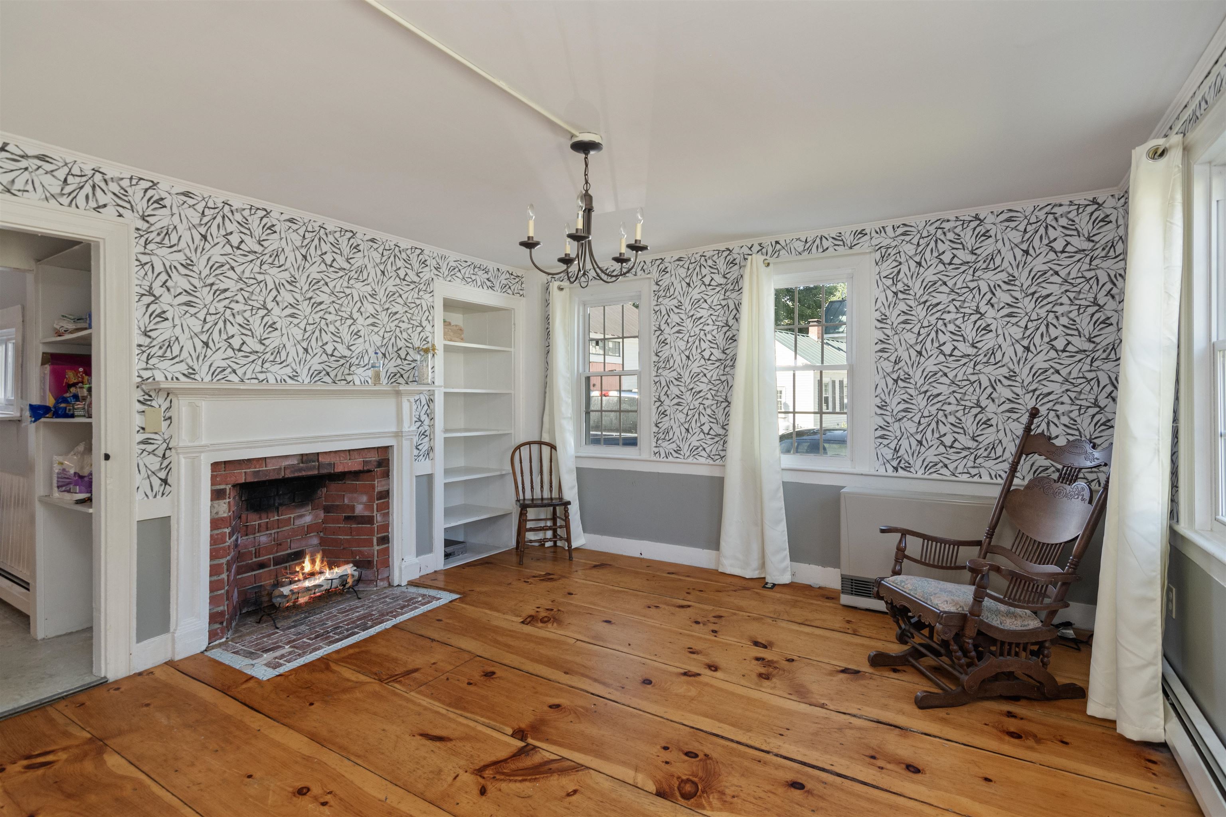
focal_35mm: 16
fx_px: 545
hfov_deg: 96.7
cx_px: 613
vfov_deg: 73.7
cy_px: 408
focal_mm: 11
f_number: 5.6
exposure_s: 1/13
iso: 500
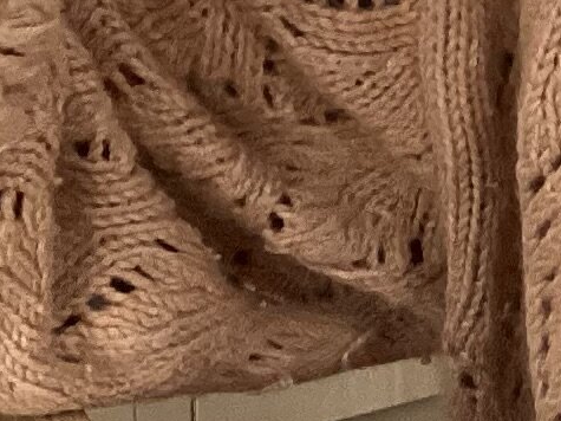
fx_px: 3451
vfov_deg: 6.6
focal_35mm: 213
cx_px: 1056
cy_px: -605
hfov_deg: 8.9
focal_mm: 3.3
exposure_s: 1/60
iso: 250
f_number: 2.4
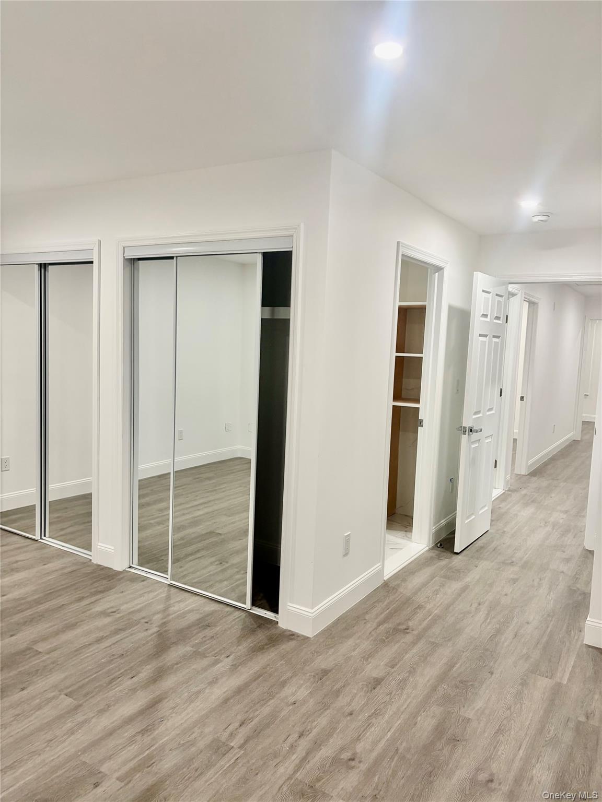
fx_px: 603
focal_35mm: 26
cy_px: 401
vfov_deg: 67.3
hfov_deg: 53.1
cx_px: 301
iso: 100
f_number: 1.6
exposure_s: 1/60
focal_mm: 5.96
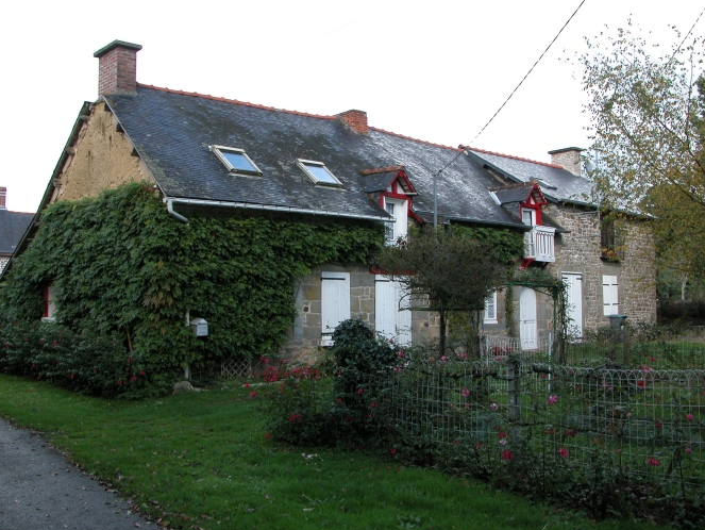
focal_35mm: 36
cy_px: 262
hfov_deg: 51.3
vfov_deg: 39.7
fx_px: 734
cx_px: 354
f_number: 4.5
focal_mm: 8.9
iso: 100
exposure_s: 1/155
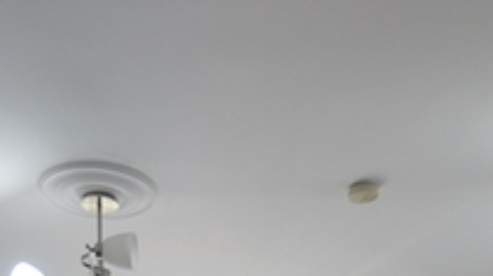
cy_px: 552
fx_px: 705
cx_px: 256
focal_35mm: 54
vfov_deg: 16.7
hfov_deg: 38.5
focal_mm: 10
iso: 400
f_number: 4.5
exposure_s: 1/80
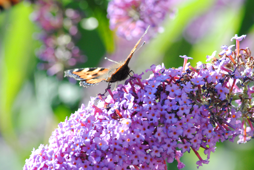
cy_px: 85
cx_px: 127
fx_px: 3179
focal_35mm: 450
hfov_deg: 4.6
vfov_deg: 3.1
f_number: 13
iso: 800
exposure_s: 1/125
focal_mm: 300
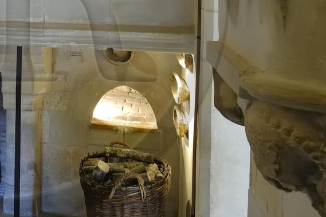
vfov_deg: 21.9
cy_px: -11
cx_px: -9
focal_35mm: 59
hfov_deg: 31.2
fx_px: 534
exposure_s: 3
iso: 100
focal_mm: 14
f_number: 9
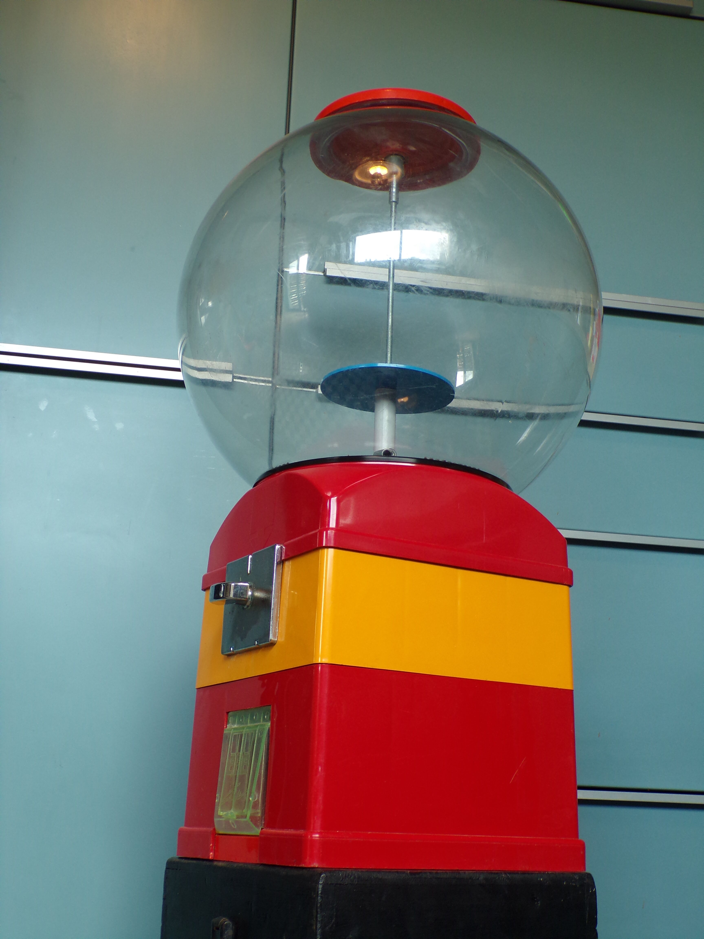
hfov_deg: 34.3
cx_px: 352
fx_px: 1139
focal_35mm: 42
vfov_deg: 44.8
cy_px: 470
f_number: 3.4
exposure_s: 1/34
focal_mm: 7.6
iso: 121
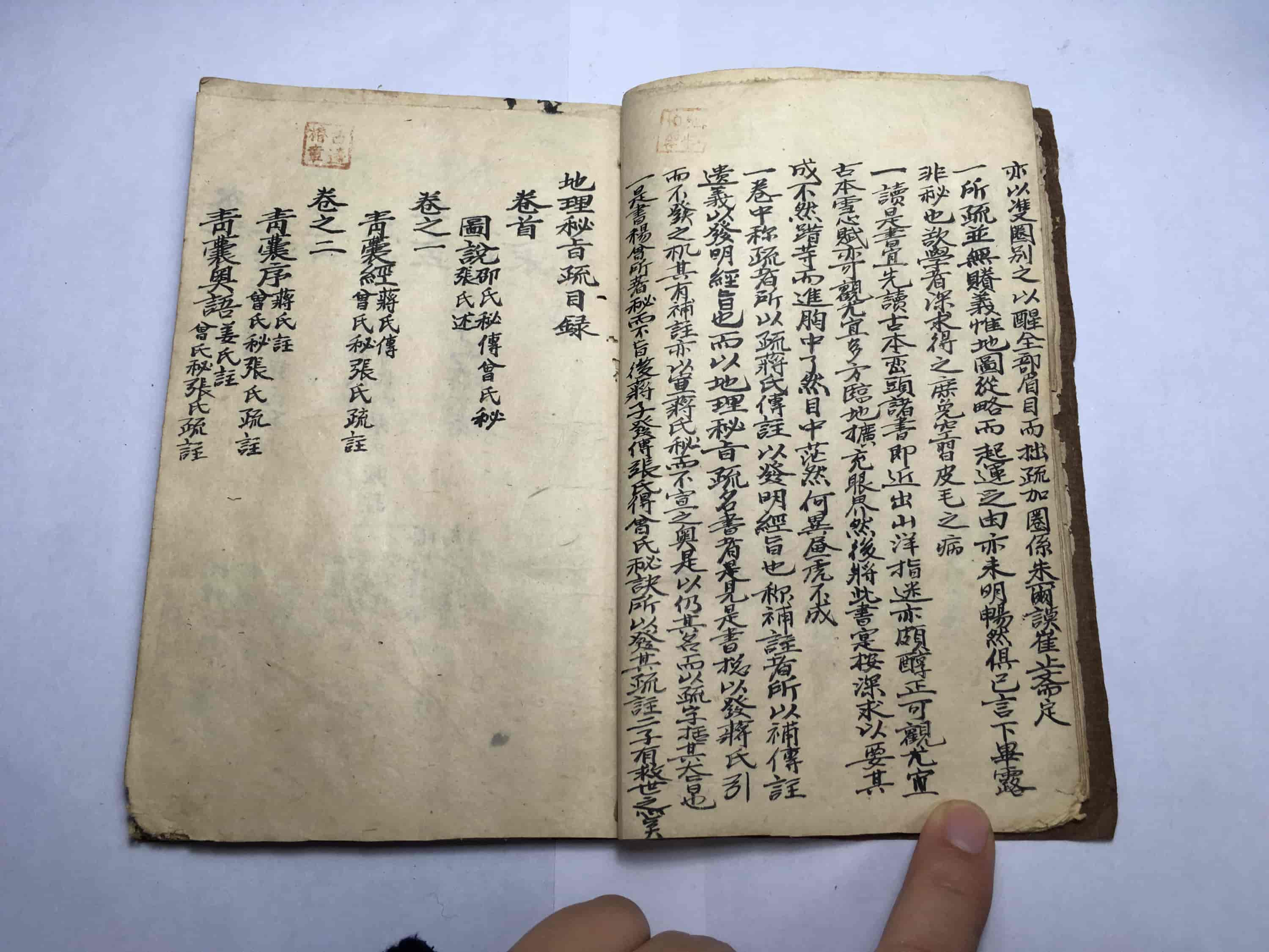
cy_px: 476
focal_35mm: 29
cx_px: 634
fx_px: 1063
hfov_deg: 61.7
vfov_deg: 48.2
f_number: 2.2
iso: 25
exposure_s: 1/50
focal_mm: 4.15
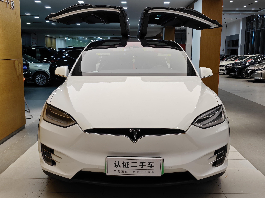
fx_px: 268
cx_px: 132
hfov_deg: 52.6
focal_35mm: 35
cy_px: 99
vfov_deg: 40.7
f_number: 1.9
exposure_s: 1/100
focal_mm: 8.7
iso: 160
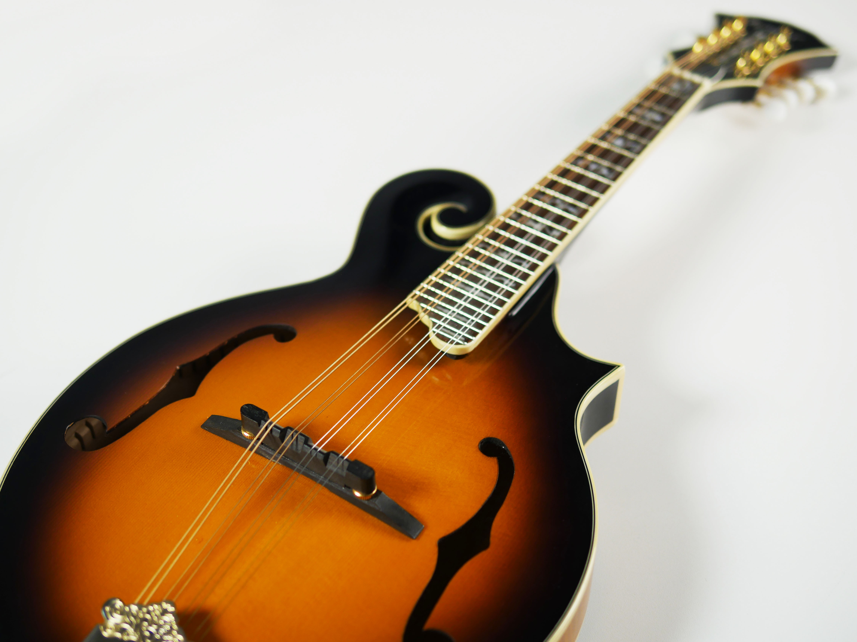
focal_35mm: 50
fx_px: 1238
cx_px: 428
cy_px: 321
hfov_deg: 38.2
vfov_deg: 29.1
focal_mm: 25
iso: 200
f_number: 1.8
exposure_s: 1/320
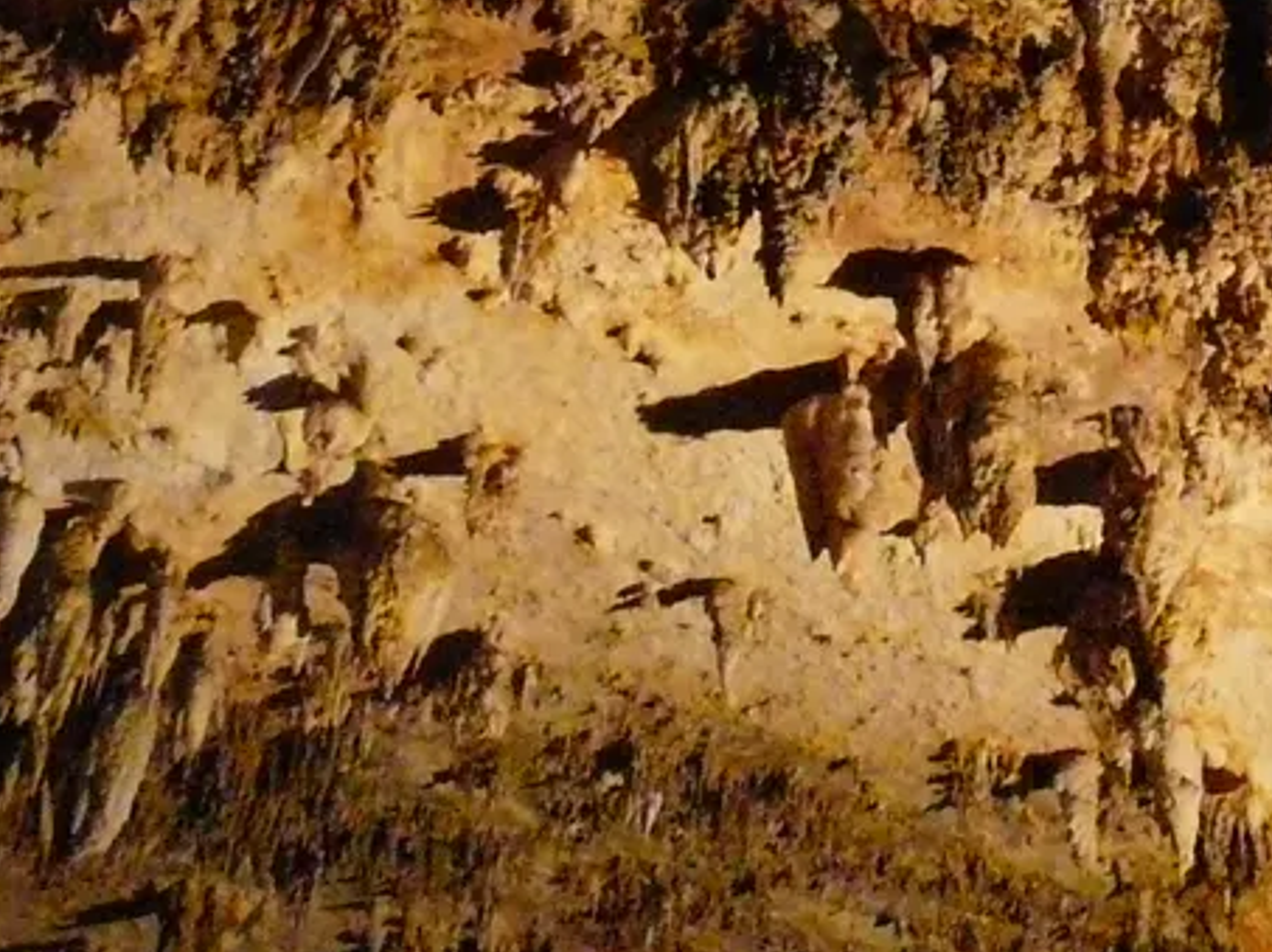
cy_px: -87
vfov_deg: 14.6
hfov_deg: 19.4
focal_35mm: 99
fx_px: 3635
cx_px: 1213
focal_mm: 4.6
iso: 800
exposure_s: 1/15
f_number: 2.8
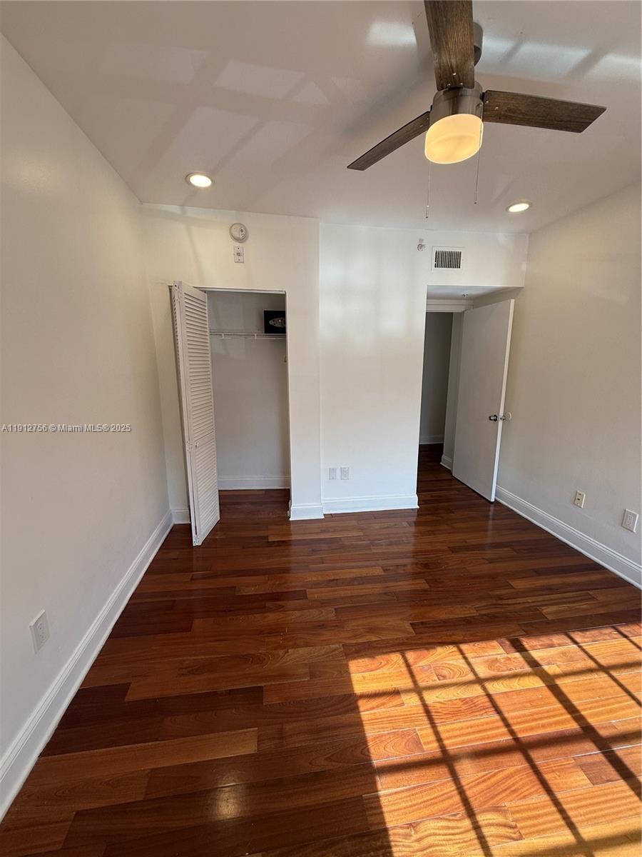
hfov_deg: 85.7
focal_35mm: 14
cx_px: 321
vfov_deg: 102.1
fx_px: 346
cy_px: 428
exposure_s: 1/180
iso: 50
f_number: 2.2
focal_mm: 2.22
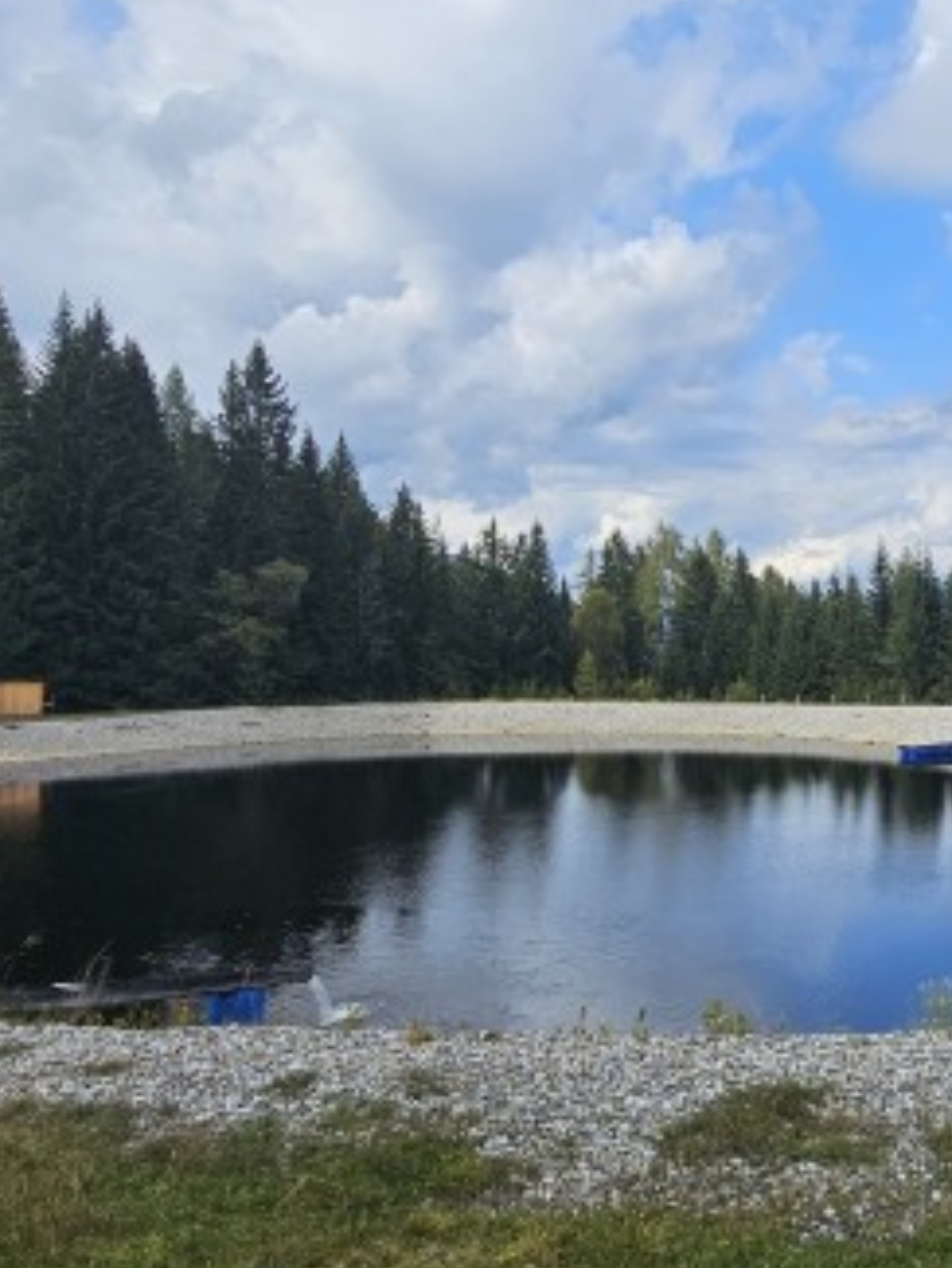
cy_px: 562
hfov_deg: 40.2
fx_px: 1173
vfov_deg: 56.7
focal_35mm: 32
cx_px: 890
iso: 50
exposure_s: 1/2671
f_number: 2.2
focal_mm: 2.2
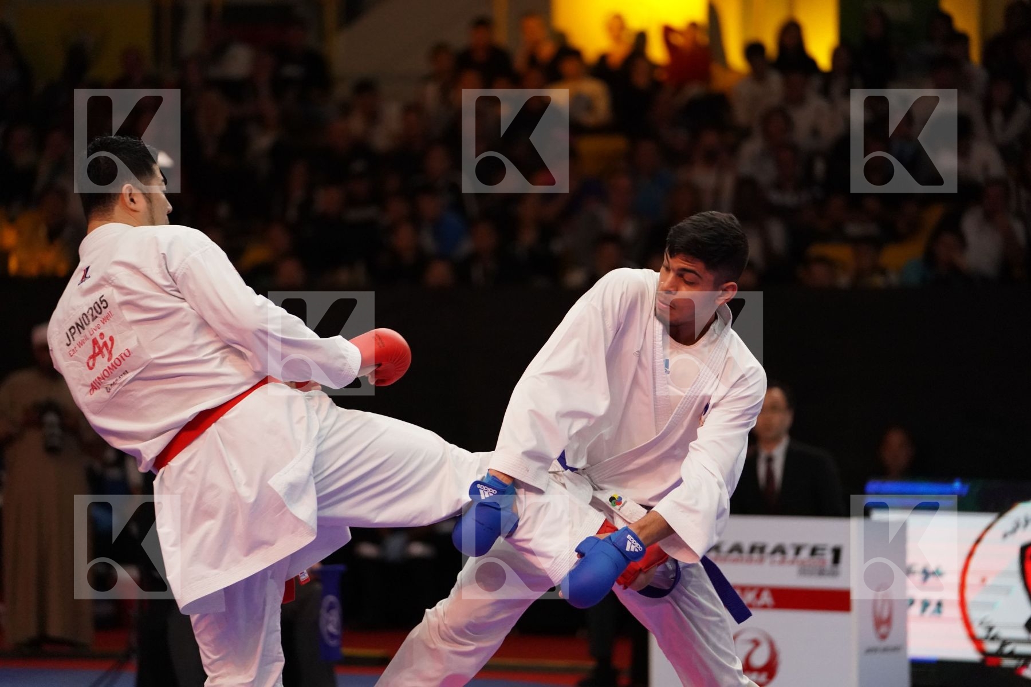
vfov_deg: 9.0
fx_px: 4353
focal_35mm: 152
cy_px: 344
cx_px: 516
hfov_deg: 13.5
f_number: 2.8
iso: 6400
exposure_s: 1/1000
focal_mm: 152
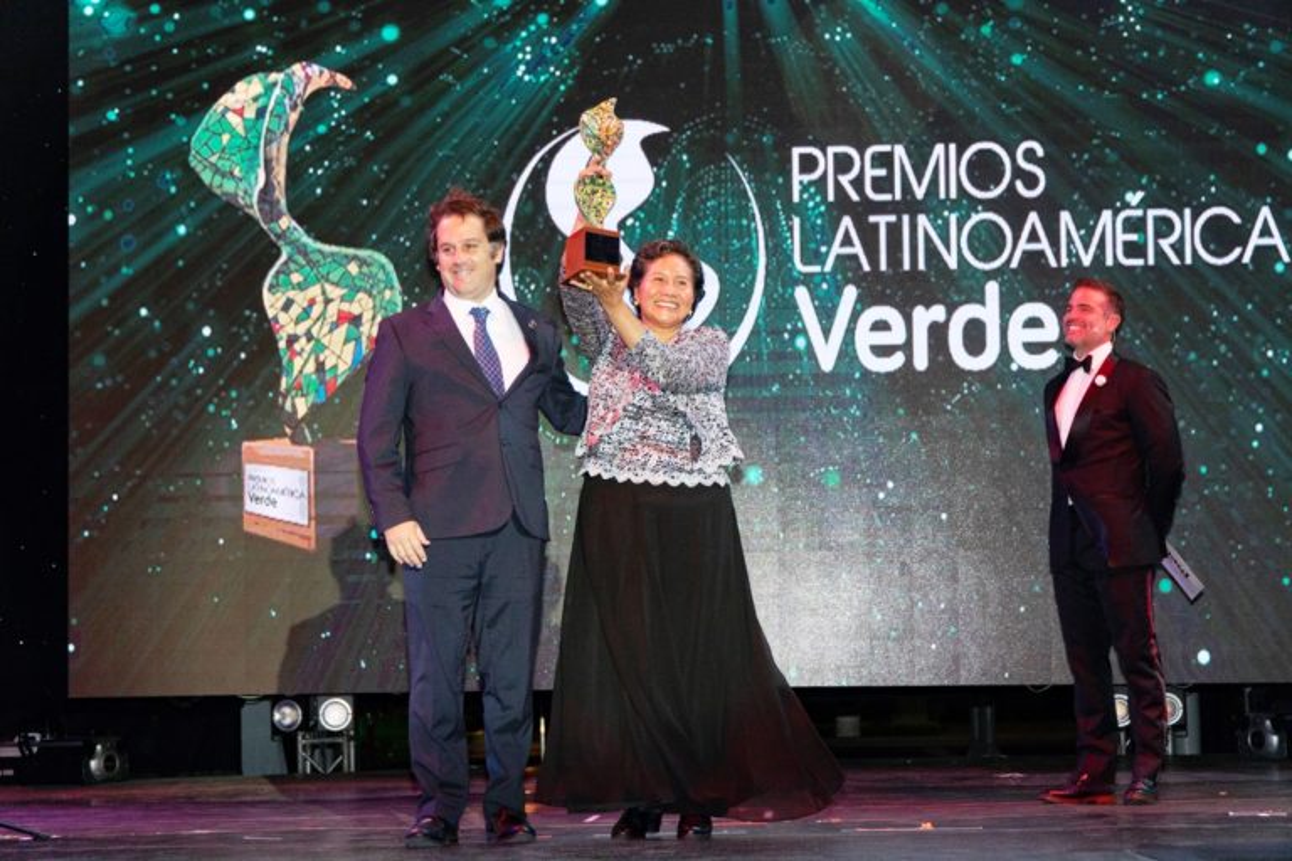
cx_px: 646
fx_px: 2691
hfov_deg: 27.0
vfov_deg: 18.2
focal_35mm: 75
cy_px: 430
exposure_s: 1/200
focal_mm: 50
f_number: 4
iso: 1250
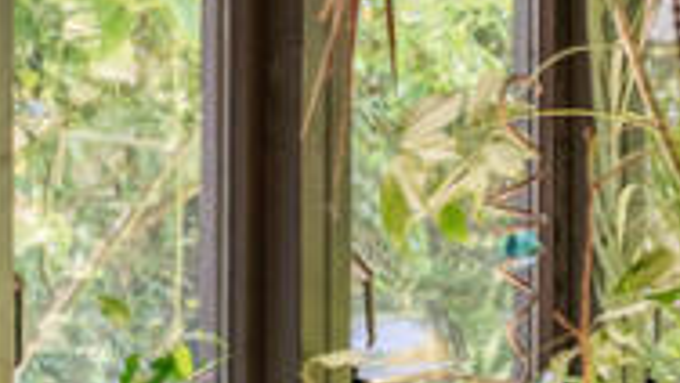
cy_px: 329
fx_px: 5972
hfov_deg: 6.5
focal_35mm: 331
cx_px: 930
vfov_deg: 3.7
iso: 200
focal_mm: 58
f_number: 8
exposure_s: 1/100
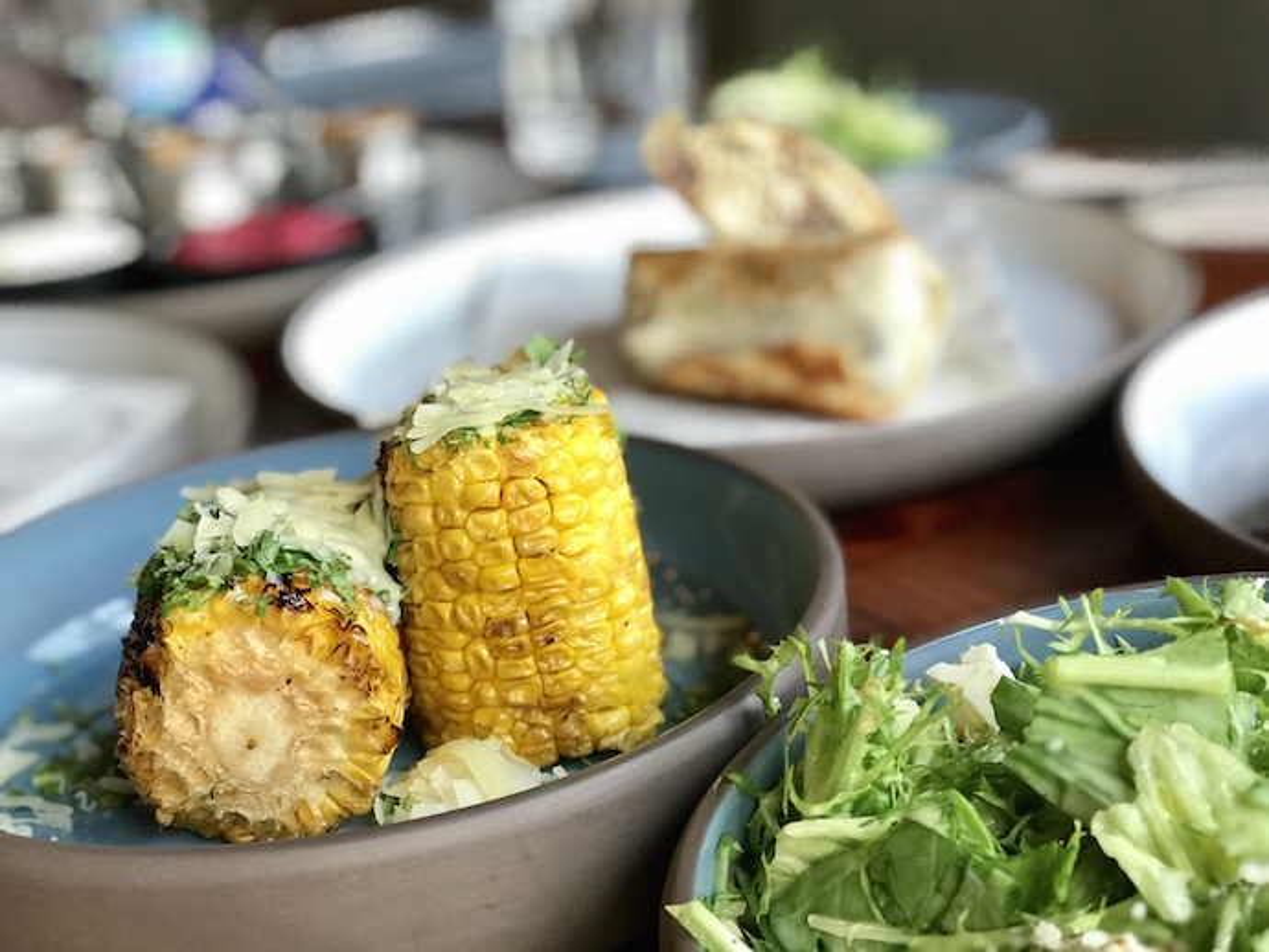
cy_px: 476
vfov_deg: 25.7
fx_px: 2090
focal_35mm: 57
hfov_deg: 33.8
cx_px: 634
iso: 125
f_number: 2.8
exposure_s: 1/99
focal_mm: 6.6
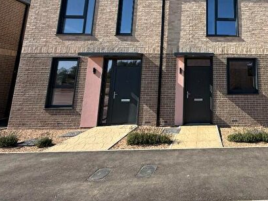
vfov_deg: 53.7
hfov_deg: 65.4
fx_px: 186
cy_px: 46
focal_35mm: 24
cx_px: 213
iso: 50
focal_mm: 2.22
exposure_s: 1/970
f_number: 2.2
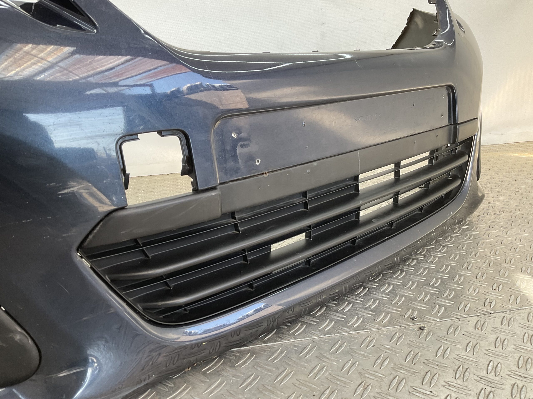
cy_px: 200
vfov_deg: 48.2
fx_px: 447
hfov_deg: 61.7
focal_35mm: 29
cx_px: 266
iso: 40
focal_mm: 3
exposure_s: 1/120
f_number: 1.8
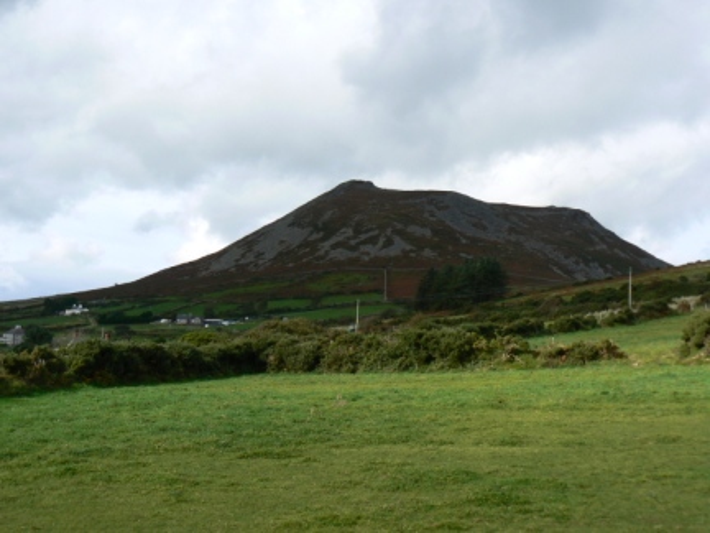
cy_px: 266
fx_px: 943
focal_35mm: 46
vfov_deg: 31.5
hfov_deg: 41.2
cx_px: 355
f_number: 5.6
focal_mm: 7.7
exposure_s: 1/500
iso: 80
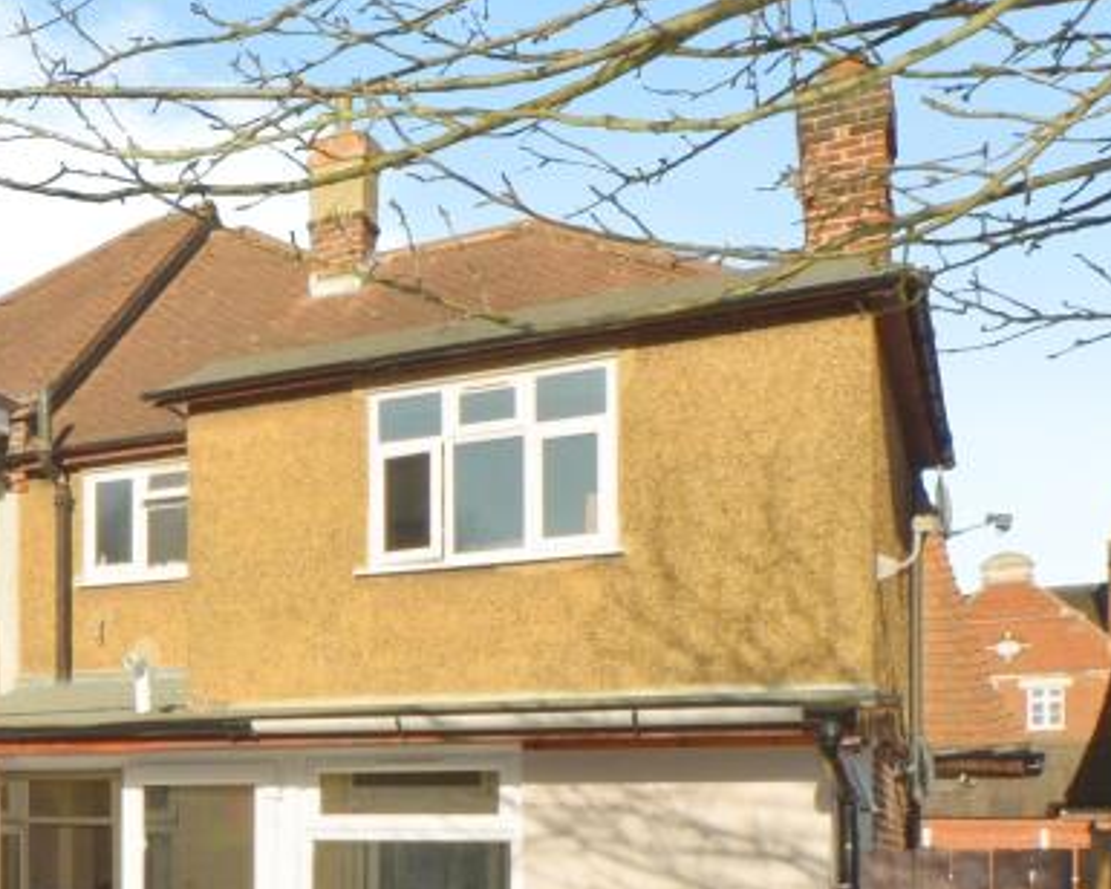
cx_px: -202
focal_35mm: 50
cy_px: 823
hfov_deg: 31.6
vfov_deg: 28.9
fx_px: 1644
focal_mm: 20
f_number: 25
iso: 320
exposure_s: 1/125
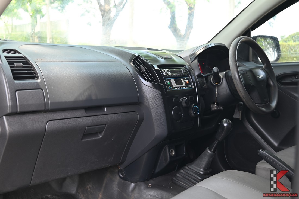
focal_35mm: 39
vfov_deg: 34.2
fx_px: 324
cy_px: 100
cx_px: 150
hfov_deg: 49.5
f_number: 5.6
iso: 100
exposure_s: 1/20
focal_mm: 39
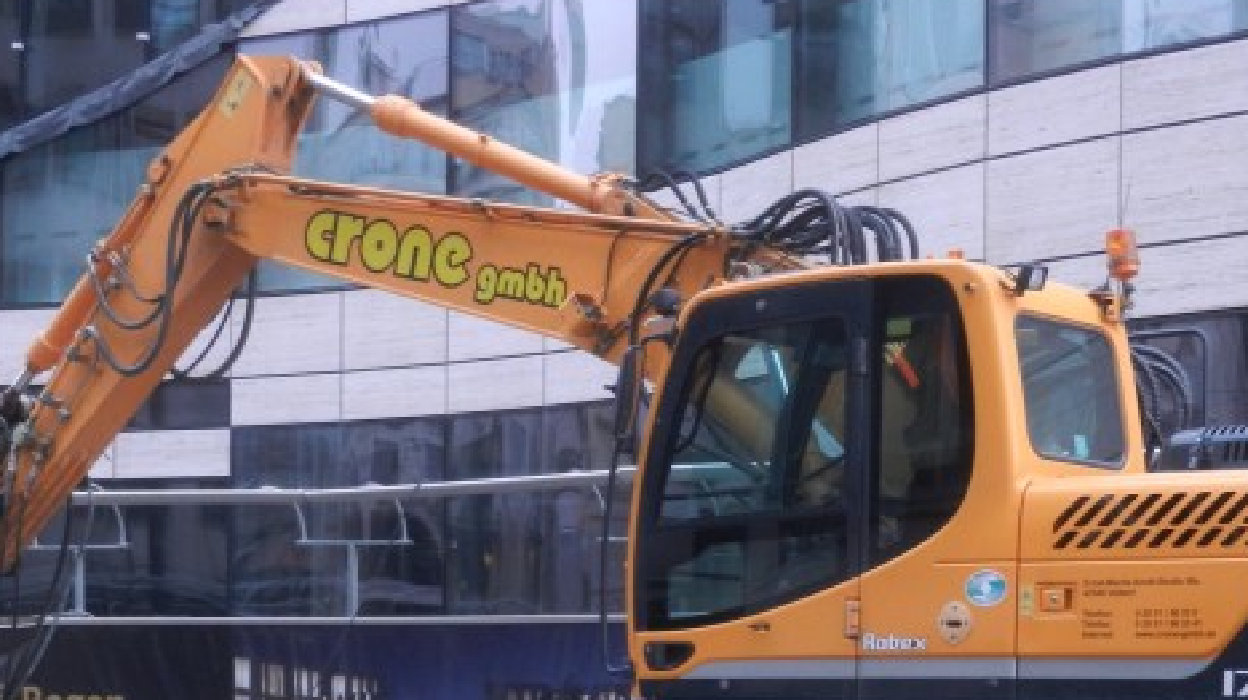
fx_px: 3274
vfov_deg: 12.1
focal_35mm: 99
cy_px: 719
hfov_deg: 21.6
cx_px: 714
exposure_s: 1/30
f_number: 4.4
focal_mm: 9.4
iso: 220
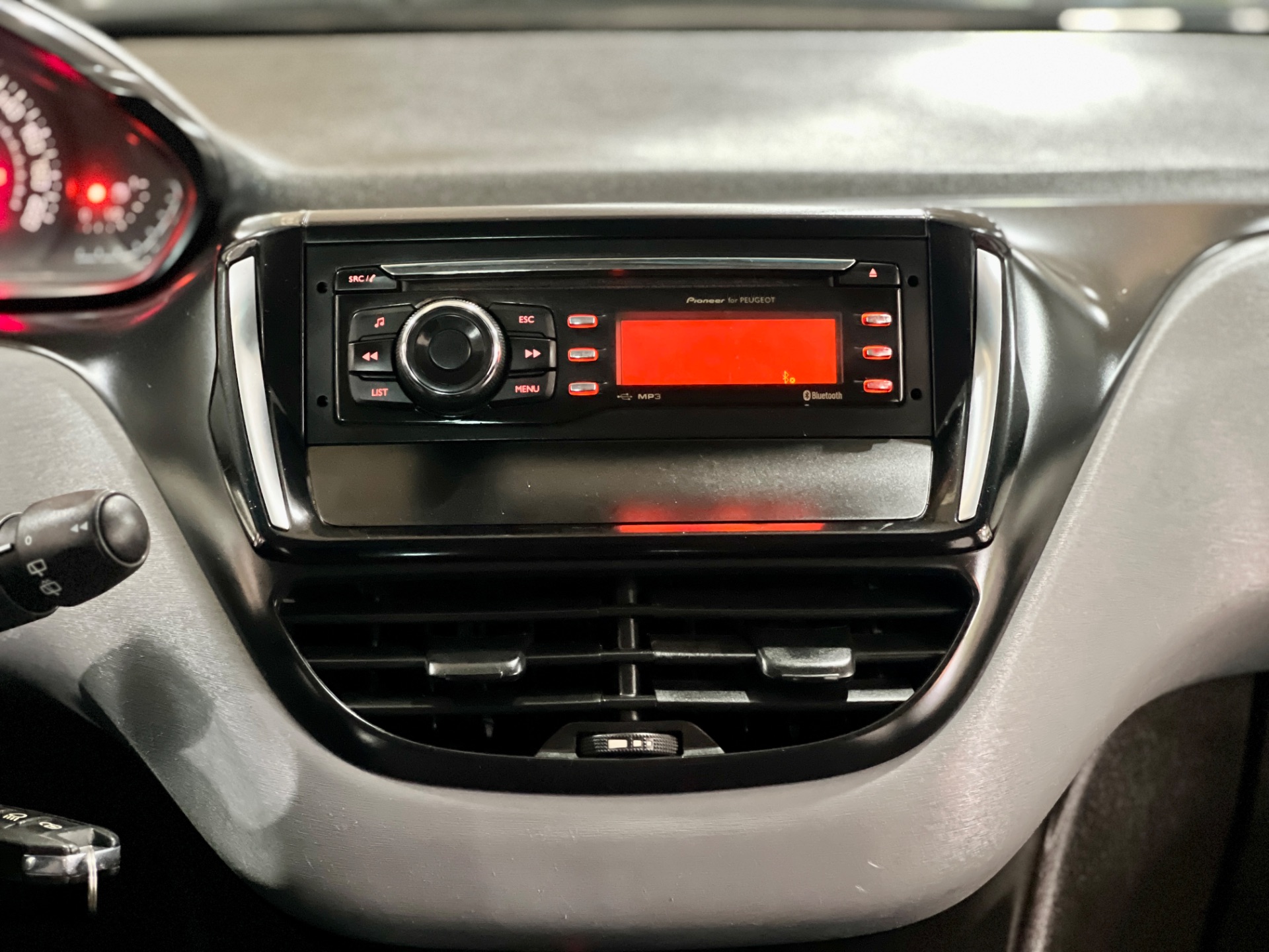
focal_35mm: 77
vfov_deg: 19.1
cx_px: 634
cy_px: 476
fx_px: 2823
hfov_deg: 25.3
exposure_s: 1/15
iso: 800
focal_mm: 9
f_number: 2.8
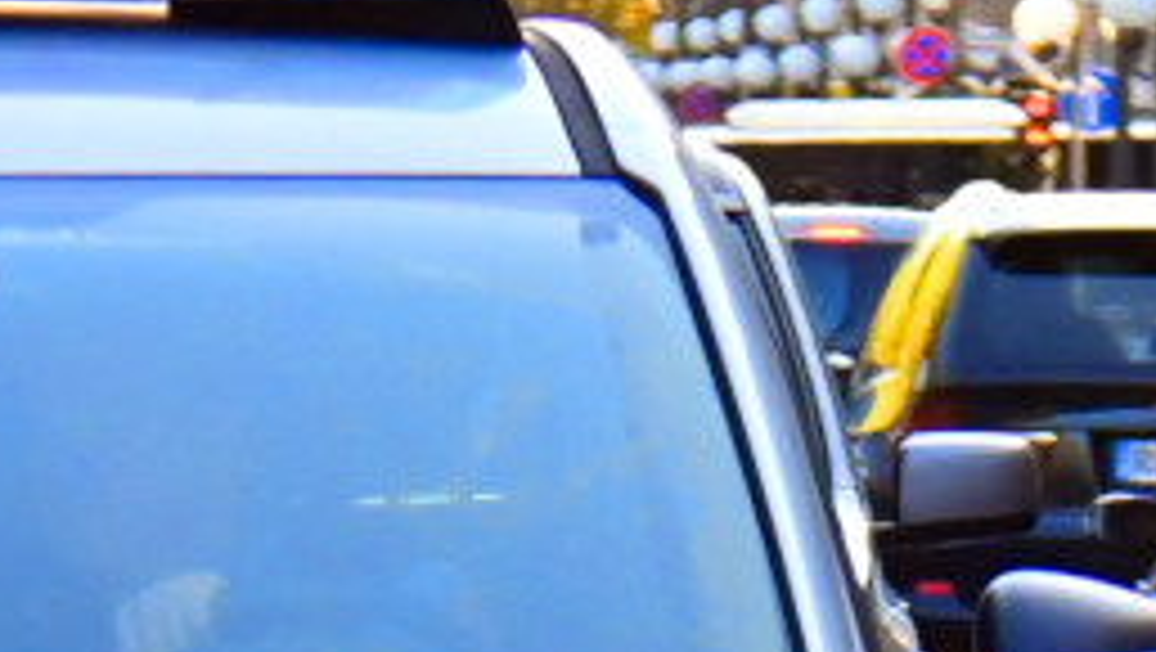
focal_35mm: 268
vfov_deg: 4.5
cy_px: 942
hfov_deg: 8.0
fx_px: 8221
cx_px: -139
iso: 800
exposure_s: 1/1000
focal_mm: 70
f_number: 6.3
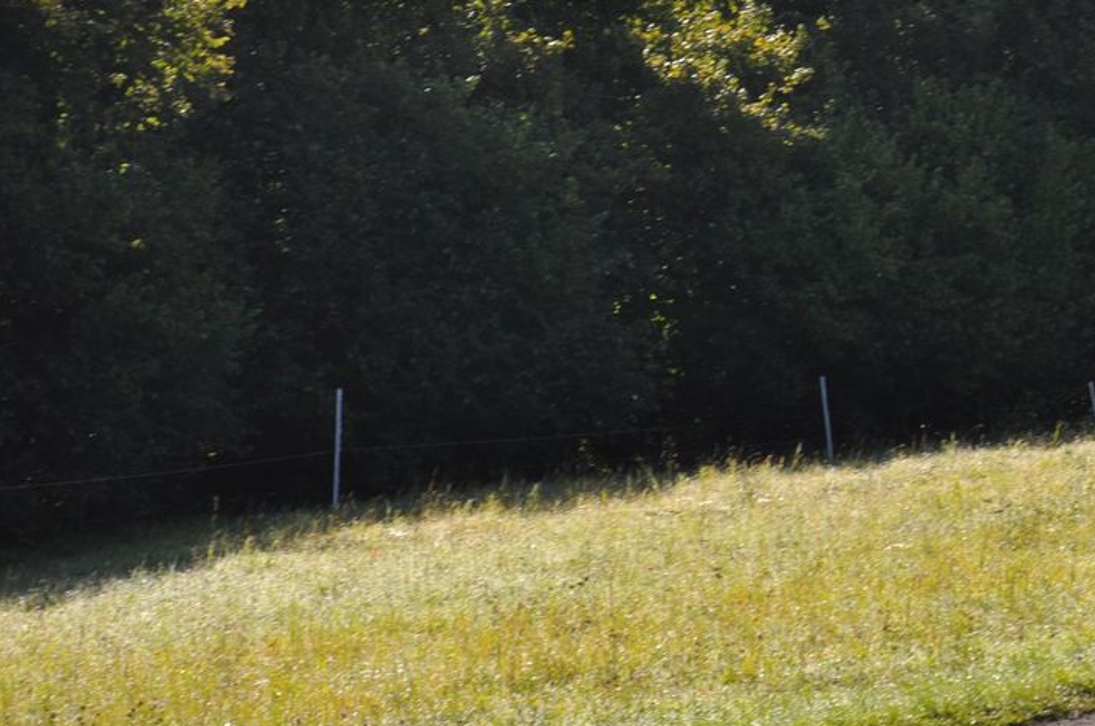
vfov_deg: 6.9
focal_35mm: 197
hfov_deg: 10.3
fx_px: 5983
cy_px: 297
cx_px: 1205
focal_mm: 58
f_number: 7.1
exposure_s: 1/800
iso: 200
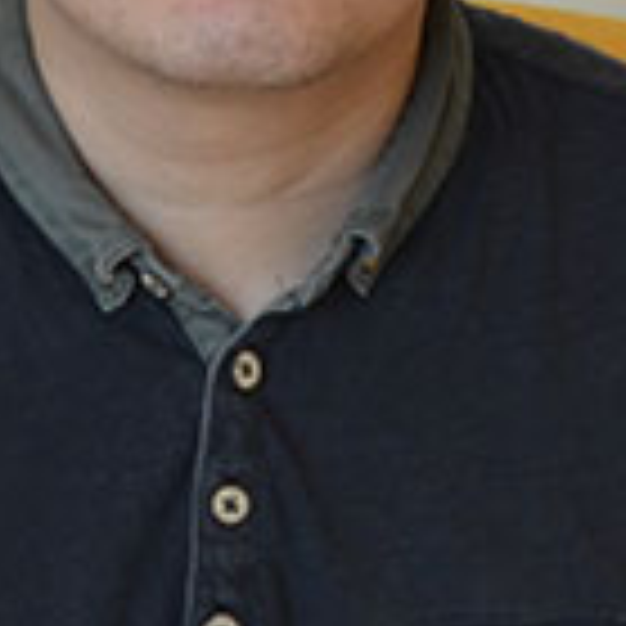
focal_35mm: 279
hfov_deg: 6.3
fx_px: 5708
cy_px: 351
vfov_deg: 6.3
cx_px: 162
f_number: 5
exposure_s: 1/100
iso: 400
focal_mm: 38
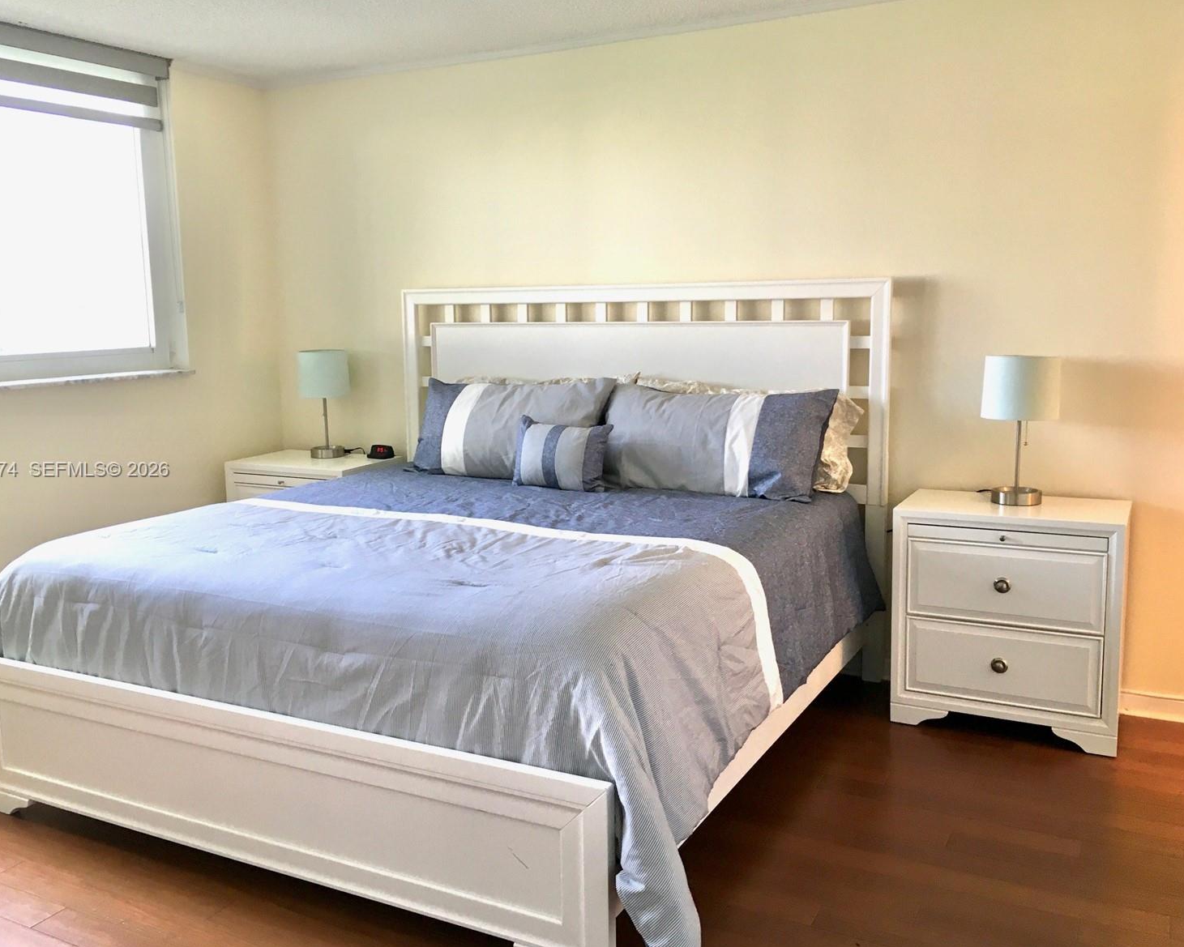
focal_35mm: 31
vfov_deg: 47.1
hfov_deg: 57.2
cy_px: 471
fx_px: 1086
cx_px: 565
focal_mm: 4.15
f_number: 2.2
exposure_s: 1/30
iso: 50
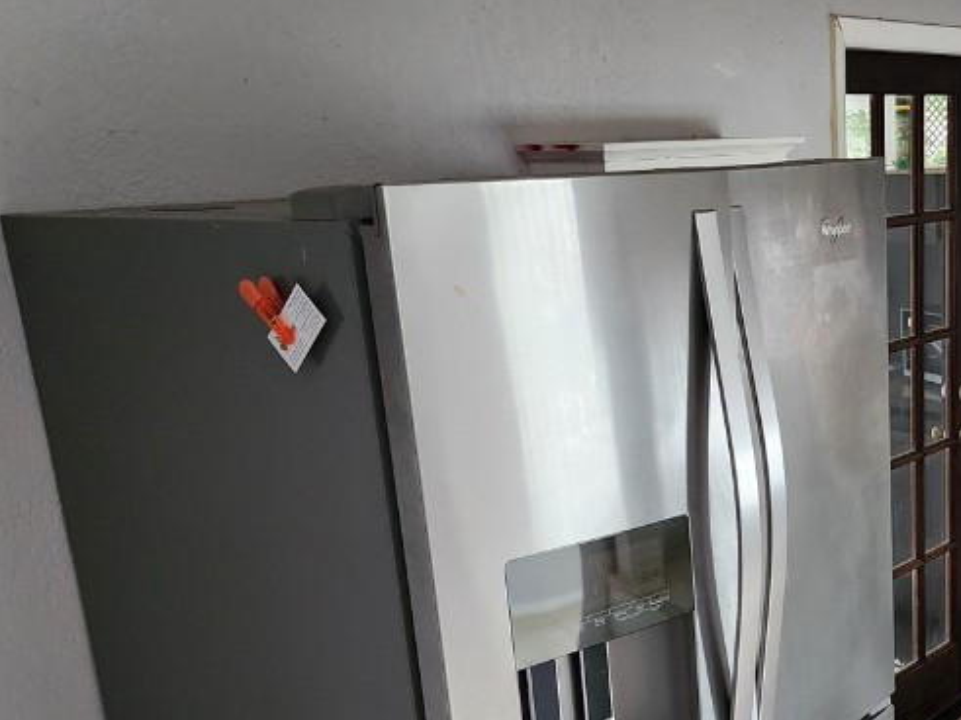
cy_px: 532
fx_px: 1332
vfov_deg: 29.8
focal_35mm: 48
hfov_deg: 37.5
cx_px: 830
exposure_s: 1/60
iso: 640
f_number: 1.8
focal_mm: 6.4
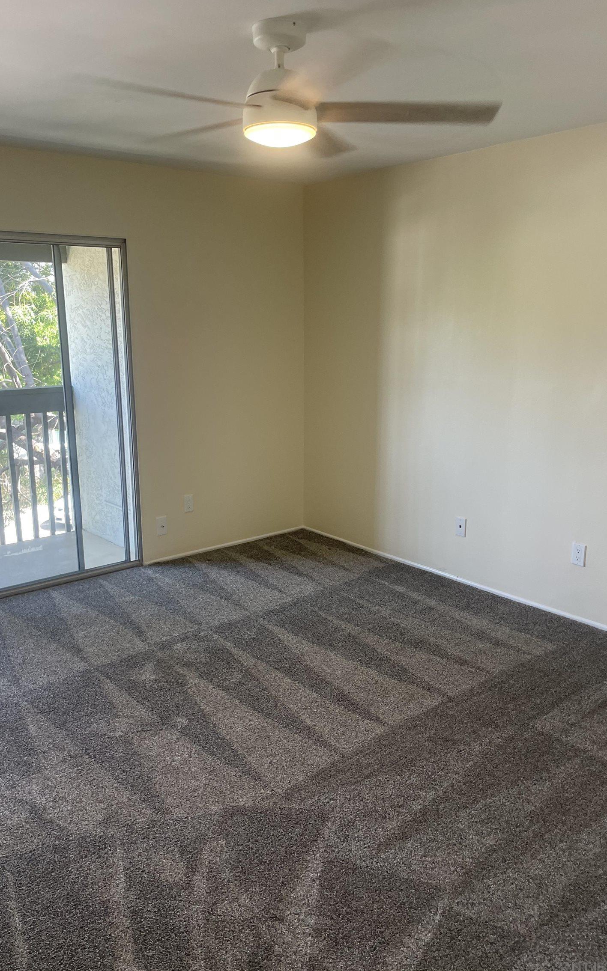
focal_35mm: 28
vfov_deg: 66.5
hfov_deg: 44.5
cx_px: 288
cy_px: 483
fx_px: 741
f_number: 1.6
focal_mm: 4.2
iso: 125
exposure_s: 1/120
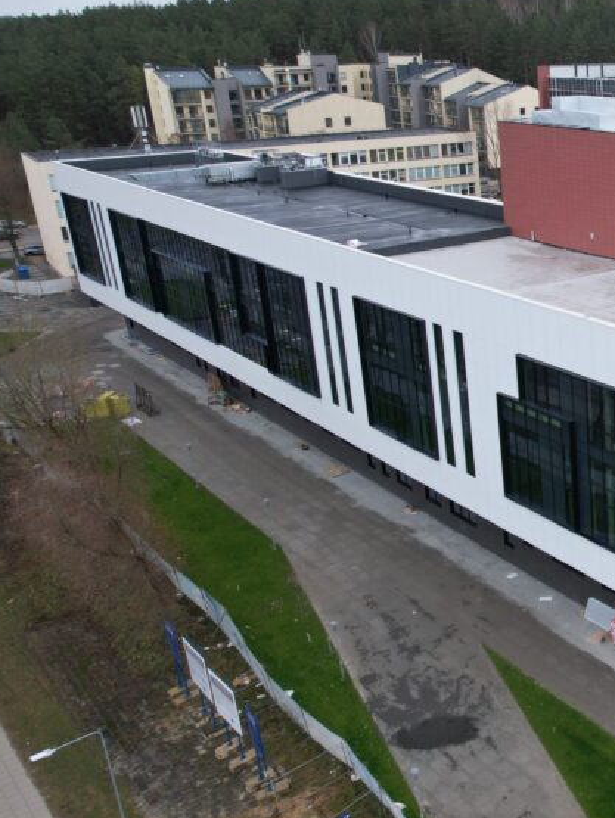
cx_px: 732
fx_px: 923
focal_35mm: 39
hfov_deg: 31.2
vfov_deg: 47.8
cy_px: 393
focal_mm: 8.38
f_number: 2.8
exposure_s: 1/240
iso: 130
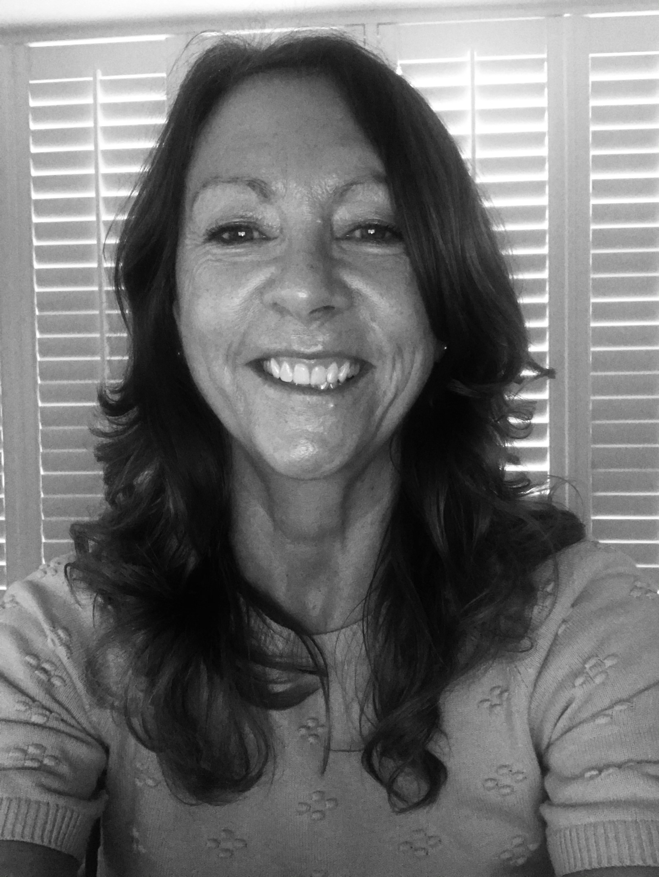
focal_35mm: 32
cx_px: 330
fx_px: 811
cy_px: 438
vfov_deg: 56.8
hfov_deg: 44.2
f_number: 2.2
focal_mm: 2.87
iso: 250
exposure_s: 1/20
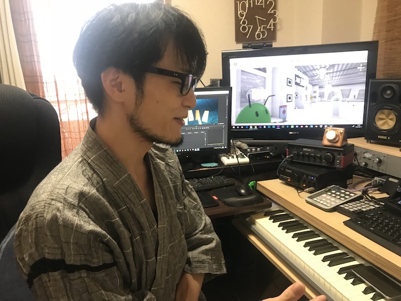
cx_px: 200
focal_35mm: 28
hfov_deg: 63.4
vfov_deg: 49.7
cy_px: 150
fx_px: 324
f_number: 1.8
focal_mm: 3.99
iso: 100
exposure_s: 1/15
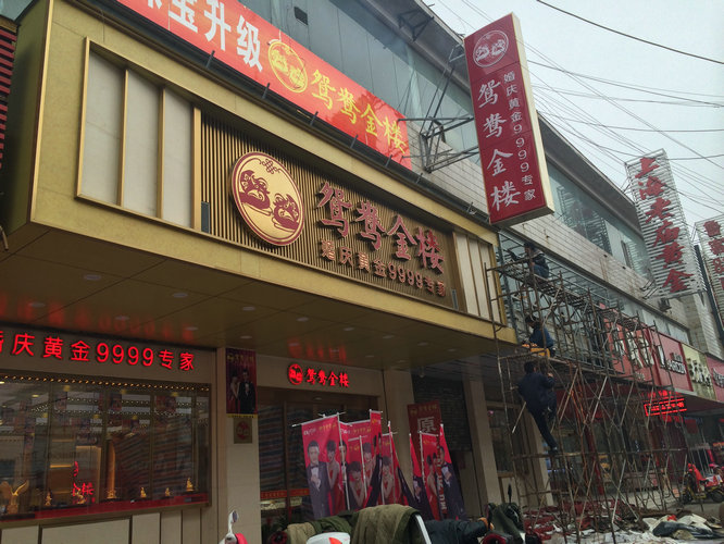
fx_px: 628
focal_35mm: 30
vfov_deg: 46.8
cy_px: 272
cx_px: 362
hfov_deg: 59.9
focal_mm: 4.12
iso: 32
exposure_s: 1/370
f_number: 2.2
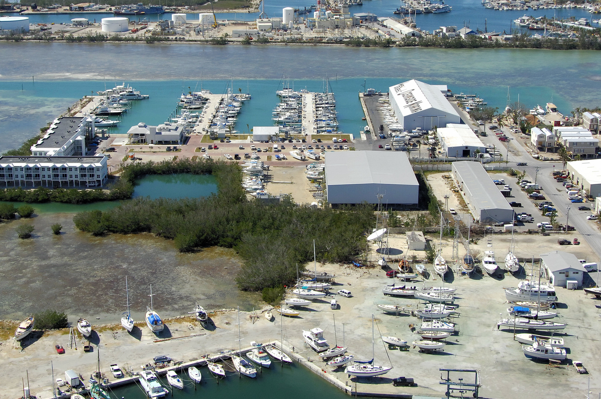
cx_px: 275
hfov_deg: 34.7
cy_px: 139
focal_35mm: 58
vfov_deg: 23.4
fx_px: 961
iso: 400
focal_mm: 29
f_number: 9
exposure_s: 1/1000
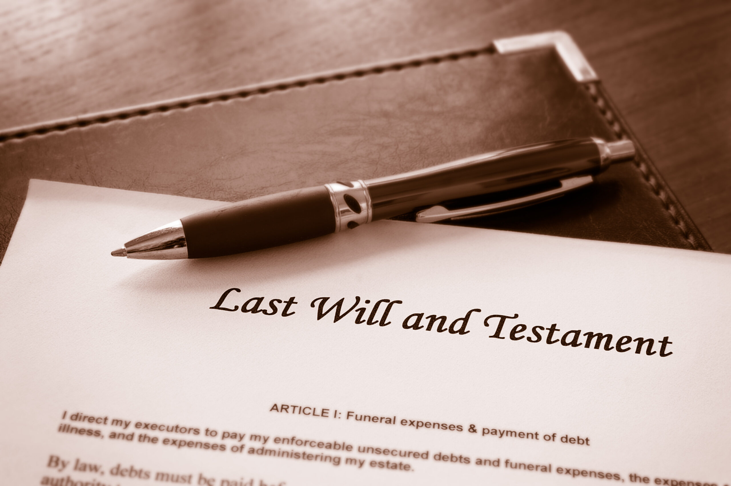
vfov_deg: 18.1
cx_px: 366
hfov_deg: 27.0
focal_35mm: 75
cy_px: 243
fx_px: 1522
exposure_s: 1
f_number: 11
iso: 200
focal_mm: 50
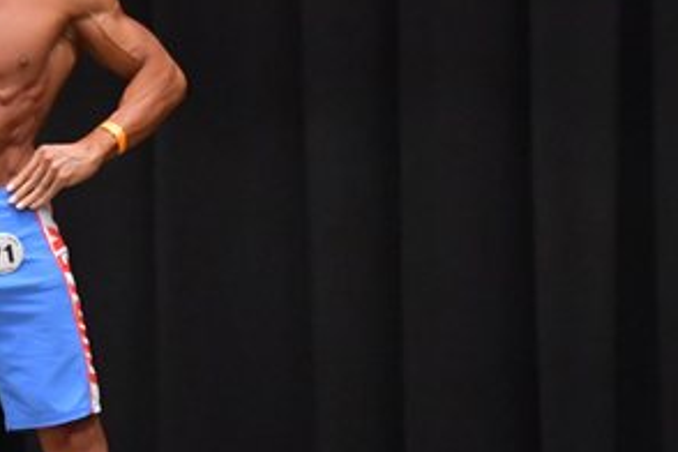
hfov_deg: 3.6
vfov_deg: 2.4
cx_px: -105
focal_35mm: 572
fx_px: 10772
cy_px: 314
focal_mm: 145
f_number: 5.6
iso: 6400
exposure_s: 1/400
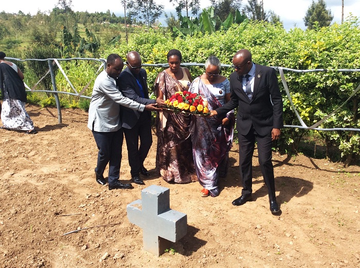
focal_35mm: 32
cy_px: 134
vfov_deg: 44.0
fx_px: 332
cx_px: 180
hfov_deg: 56.9
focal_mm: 3.3
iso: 32
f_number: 2.4
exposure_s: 1/743
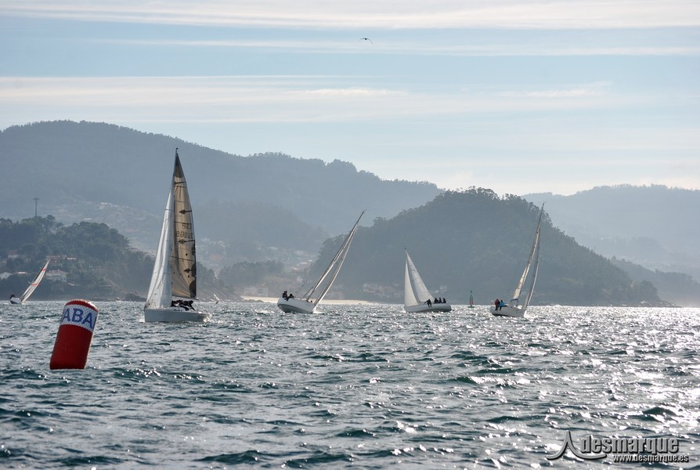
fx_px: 2484
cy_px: 235
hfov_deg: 16.0
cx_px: 350
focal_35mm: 128
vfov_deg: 10.8
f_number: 6.3
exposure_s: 1/640
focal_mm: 85
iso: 100
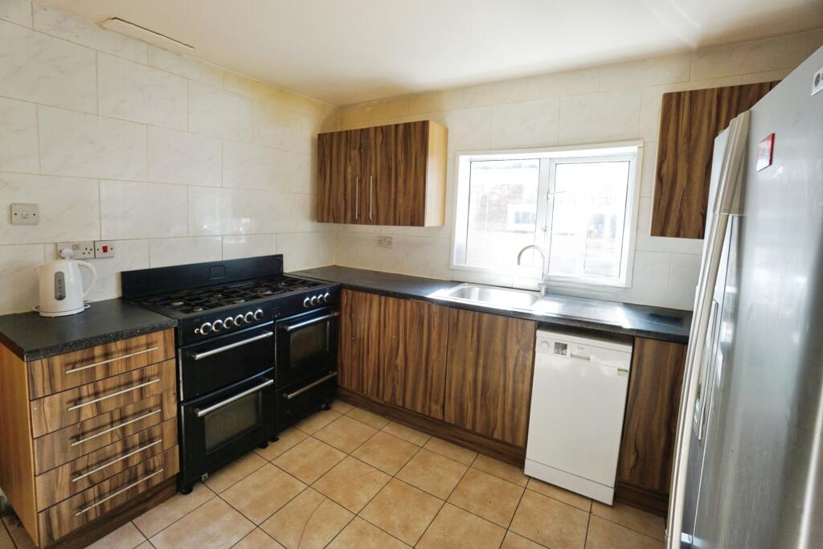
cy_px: 274
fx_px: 343
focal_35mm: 15
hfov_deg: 100.4
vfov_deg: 77.3
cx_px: 412
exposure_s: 1/160
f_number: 4.5
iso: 250
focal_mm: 10
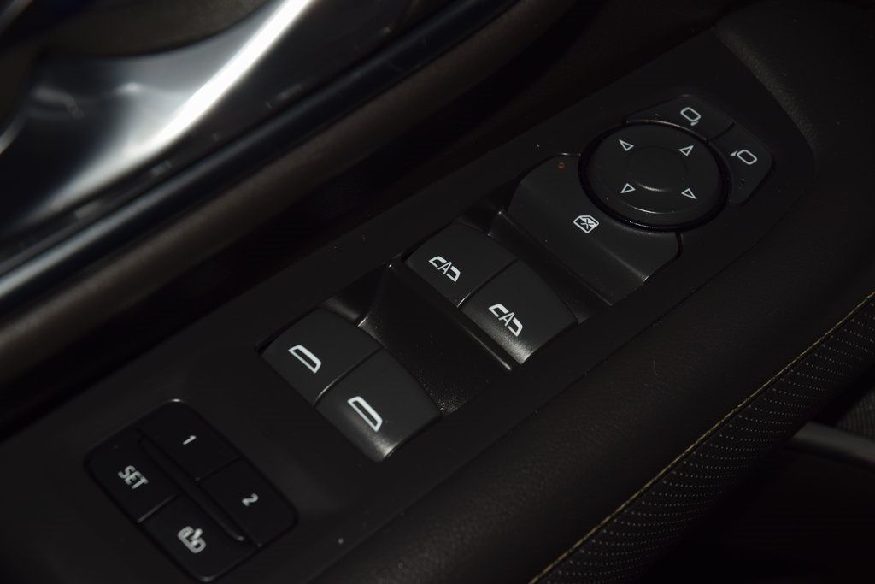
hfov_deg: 19.5
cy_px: 292
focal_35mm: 105
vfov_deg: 13.0
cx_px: 438
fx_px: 2552
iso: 100
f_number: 8
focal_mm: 70
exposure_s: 1/125
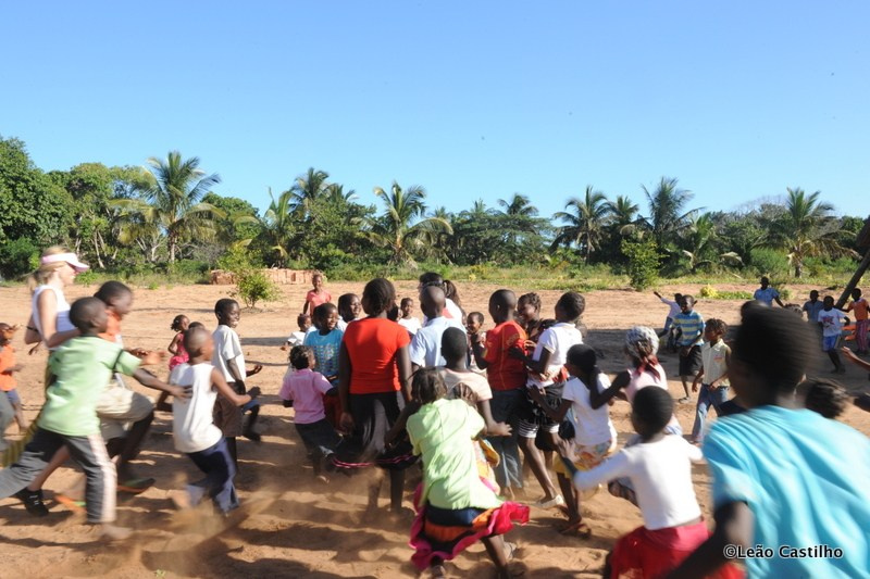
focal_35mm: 29
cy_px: 290
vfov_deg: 44.9
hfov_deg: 63.7
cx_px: 435
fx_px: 701
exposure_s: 1/100
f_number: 22
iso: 640
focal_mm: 29
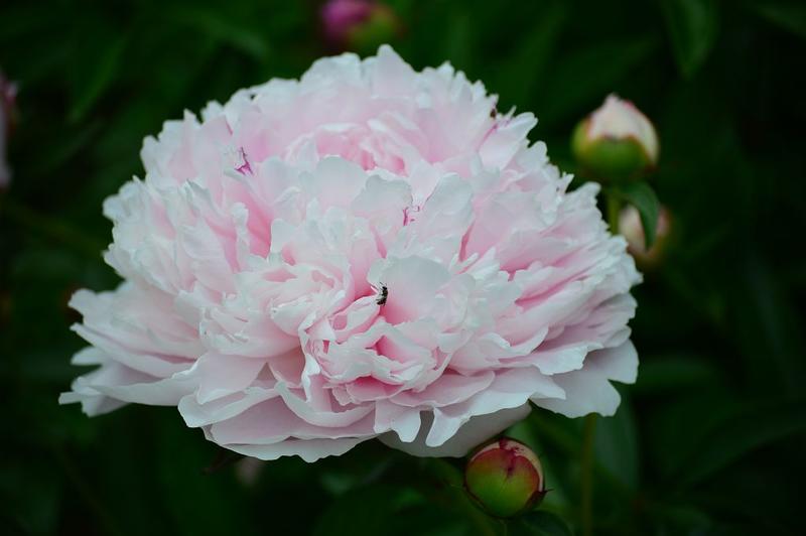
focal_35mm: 135
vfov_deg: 10.1
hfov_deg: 15.2
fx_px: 3020
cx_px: 403
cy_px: 268
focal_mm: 90
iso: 100
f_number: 4.5
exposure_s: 1/400
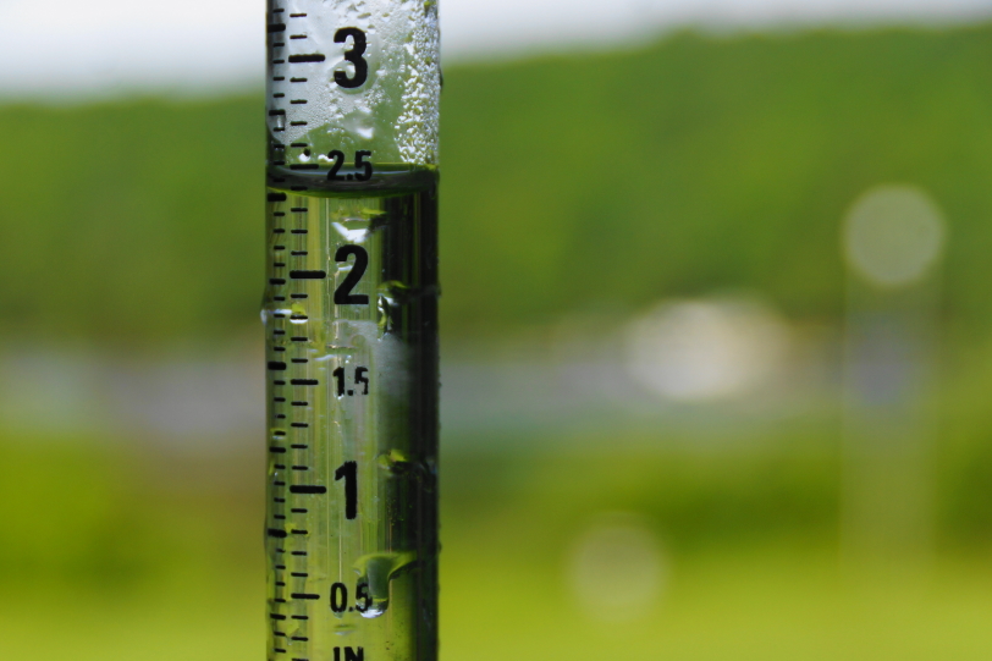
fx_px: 3819
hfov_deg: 14.8
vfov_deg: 9.9
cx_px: 385
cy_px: 395
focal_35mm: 139
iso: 100
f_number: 5.6
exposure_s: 1/125
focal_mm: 75
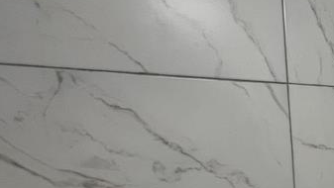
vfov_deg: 26.2
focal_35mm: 43
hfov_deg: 34.5
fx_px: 381
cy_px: 192
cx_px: 427
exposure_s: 1/120
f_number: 1.8
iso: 100
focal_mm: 1.57
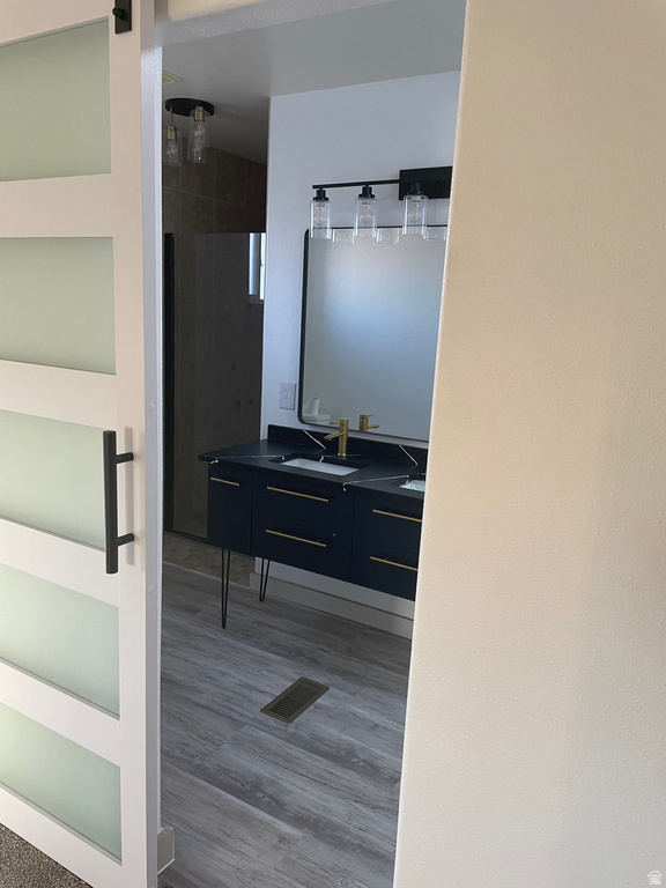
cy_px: 444
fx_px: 667
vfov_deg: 67.3
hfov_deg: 53.1
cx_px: 333
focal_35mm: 26
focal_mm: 4.2
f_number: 1.6
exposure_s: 1/60
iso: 80
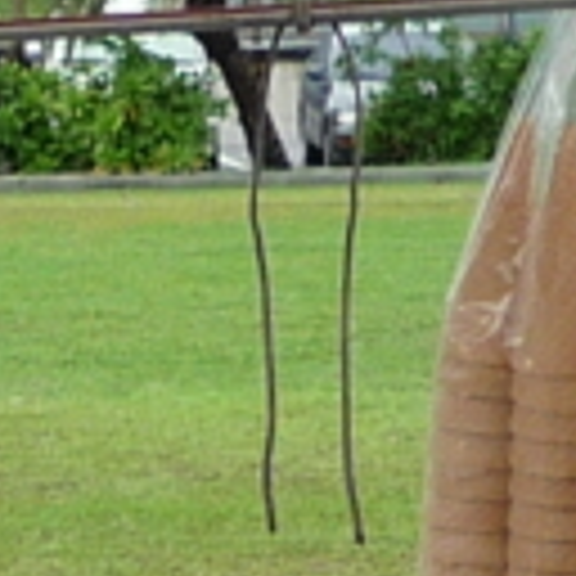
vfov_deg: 6.9
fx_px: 4782
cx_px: -320
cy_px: 621
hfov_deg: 6.8
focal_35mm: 254
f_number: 3.5
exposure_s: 1/500
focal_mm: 4.5
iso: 100
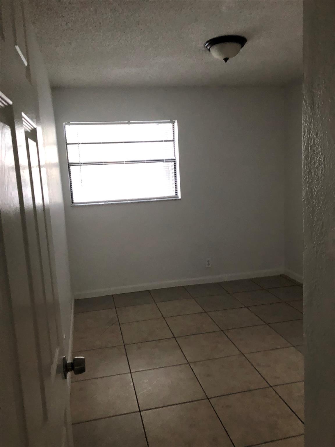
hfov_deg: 49.7
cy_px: 224
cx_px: 168
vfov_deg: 63.4
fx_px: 361
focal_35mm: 28
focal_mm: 3.99
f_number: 1.8
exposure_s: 1/15
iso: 100
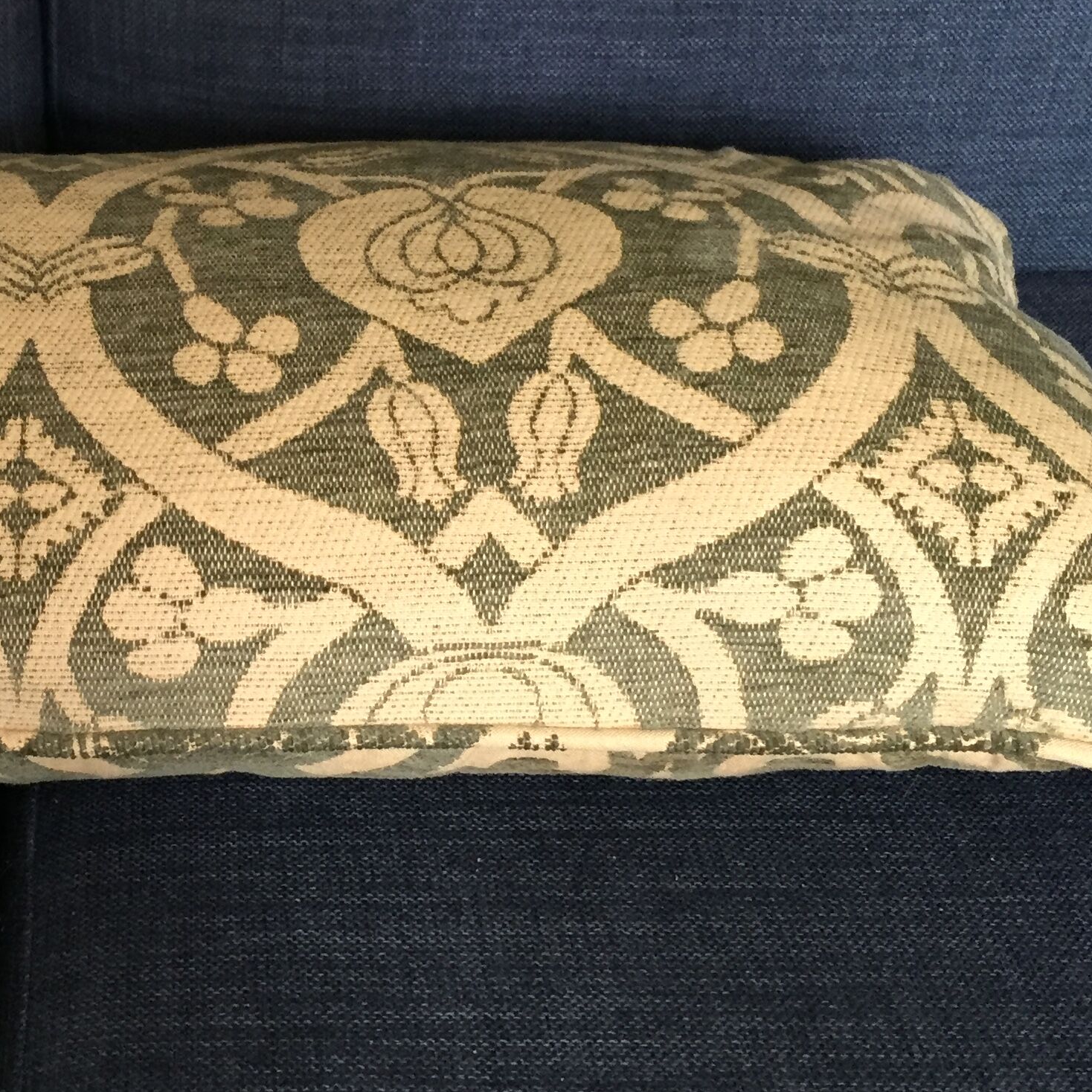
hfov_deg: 29.2
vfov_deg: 30.0
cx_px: 178
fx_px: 2034
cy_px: 463
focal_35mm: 57
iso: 200
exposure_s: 1/33
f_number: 2.2
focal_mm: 4.15
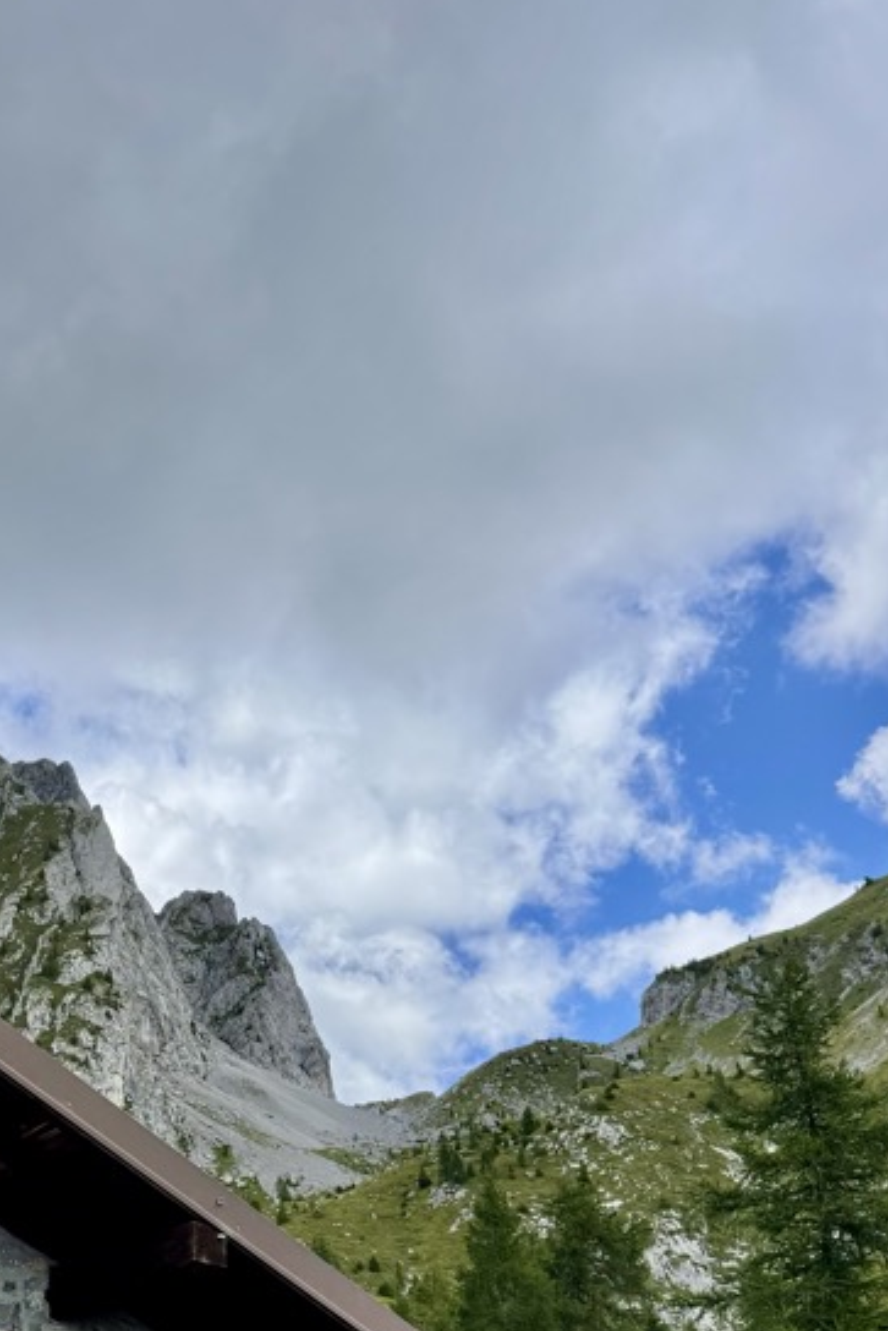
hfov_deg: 27.1
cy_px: 1140
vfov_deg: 39.5
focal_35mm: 47
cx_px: 12
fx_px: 1738
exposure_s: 1/3021
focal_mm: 6.76
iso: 100
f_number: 1.78
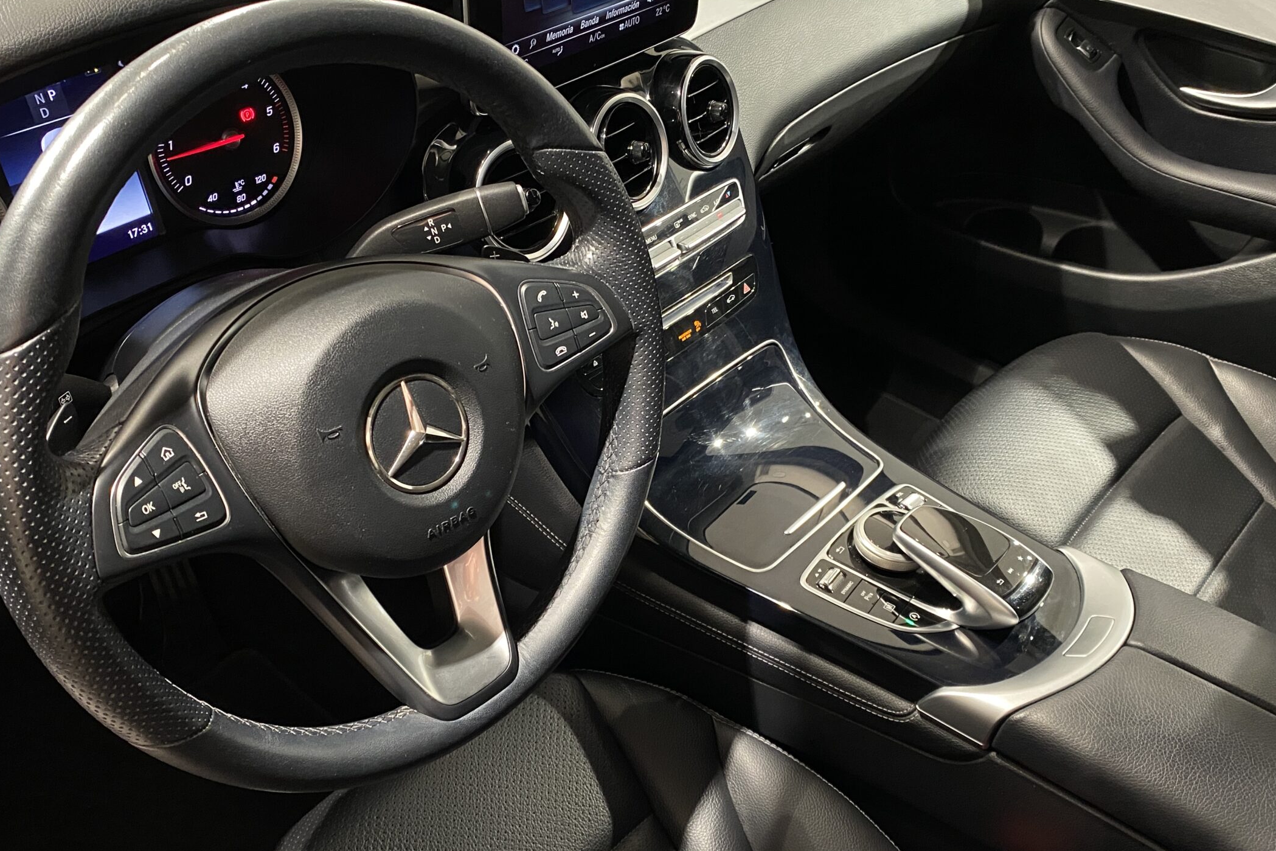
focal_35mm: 33
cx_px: 599
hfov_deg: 57.2
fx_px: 1170
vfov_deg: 40.0
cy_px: 450
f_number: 1.8
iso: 320
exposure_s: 1/60
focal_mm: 4.25
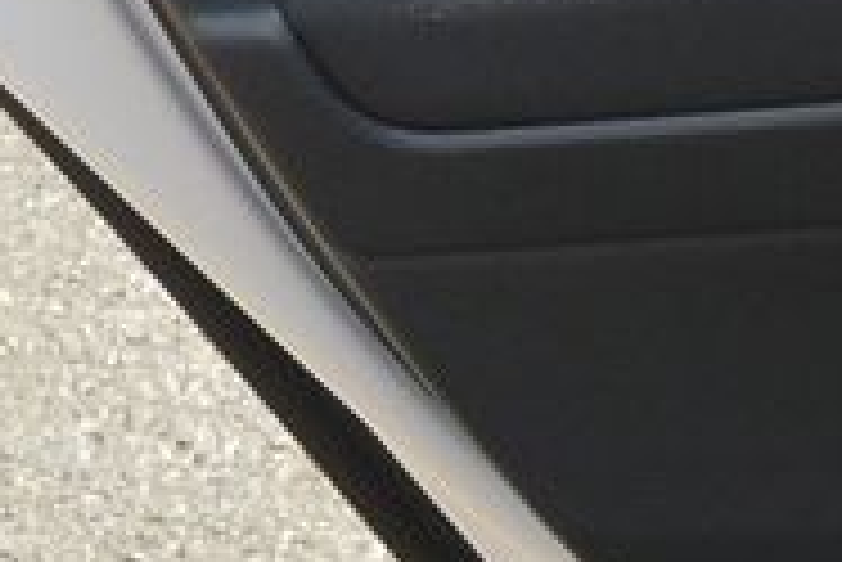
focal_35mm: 148
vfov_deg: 9.1
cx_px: 666
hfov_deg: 13.8
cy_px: -259
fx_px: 3464
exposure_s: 1/500
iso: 160
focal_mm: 10
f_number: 4
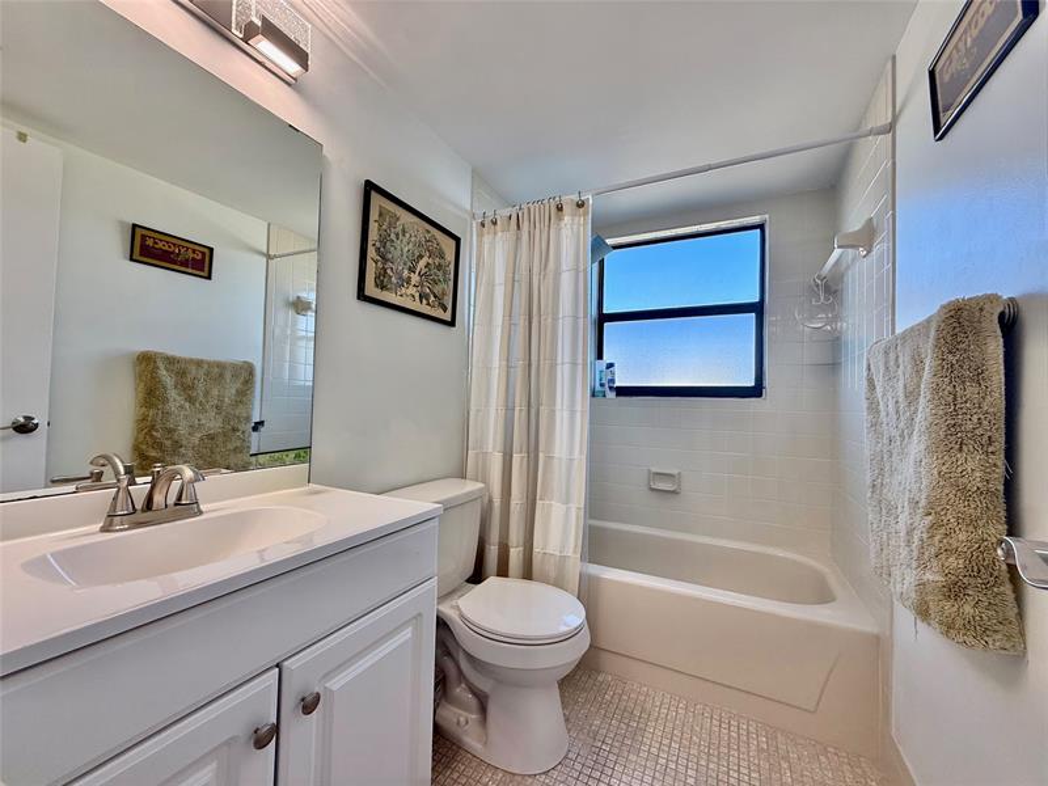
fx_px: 424
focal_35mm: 14
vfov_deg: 85.7
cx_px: 524
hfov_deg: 102.1
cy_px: 393
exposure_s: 1/120
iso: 100
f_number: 2.2
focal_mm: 2.22
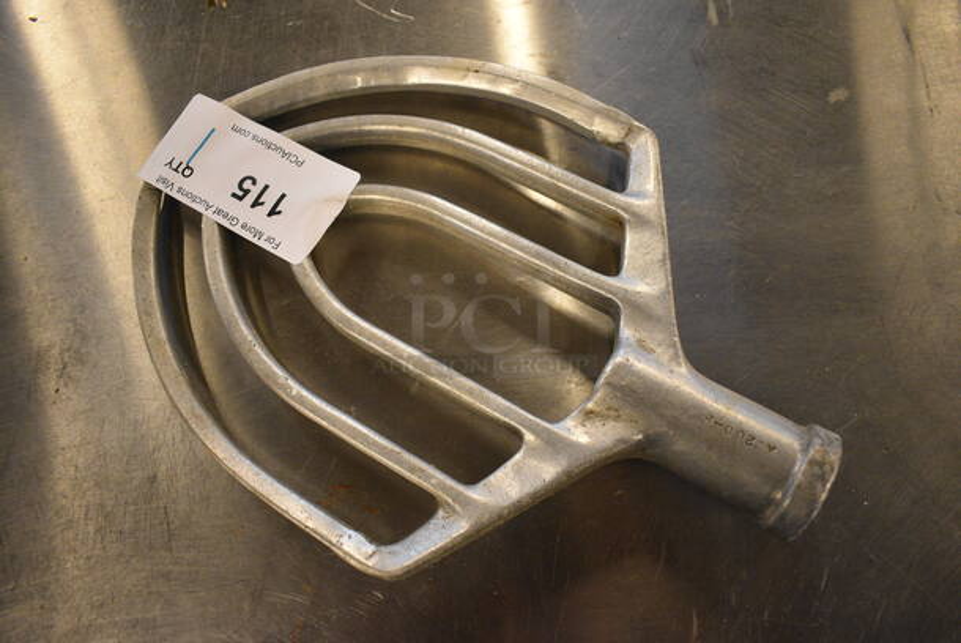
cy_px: 322
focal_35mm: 27
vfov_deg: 48.0
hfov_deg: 67.3
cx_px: 480
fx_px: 721
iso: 2800
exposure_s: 1/125
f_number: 3.5
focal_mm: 18
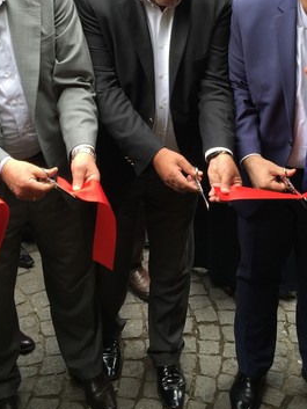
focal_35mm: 55
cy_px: 122
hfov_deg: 26.5
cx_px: 195
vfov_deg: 34.4
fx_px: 650
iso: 32
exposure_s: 1/113
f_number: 2.2
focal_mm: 4.15
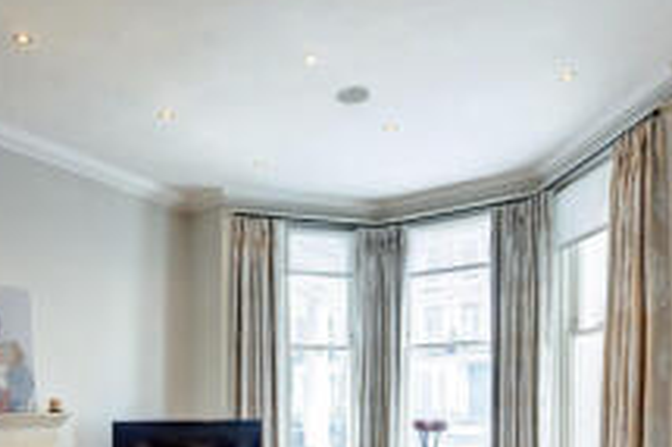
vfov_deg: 39.3
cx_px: 222
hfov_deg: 58.9
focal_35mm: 31
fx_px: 578
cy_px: 402
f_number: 8
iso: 800
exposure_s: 1/6
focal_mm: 14
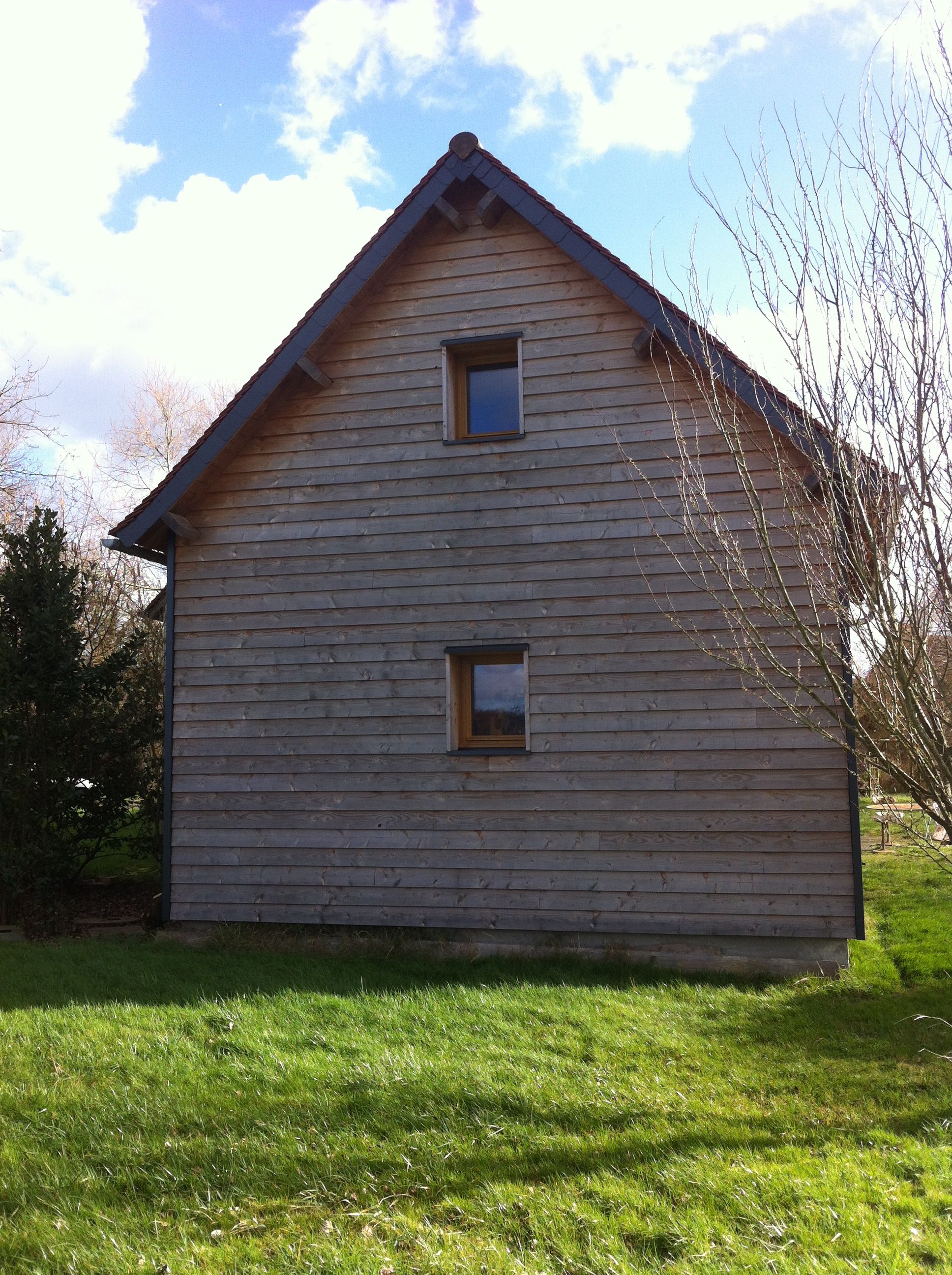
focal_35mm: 35
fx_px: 1287
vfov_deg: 52.7
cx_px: 476
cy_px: 638
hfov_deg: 40.6
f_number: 2.8
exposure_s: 1/471
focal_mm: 3.85
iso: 80
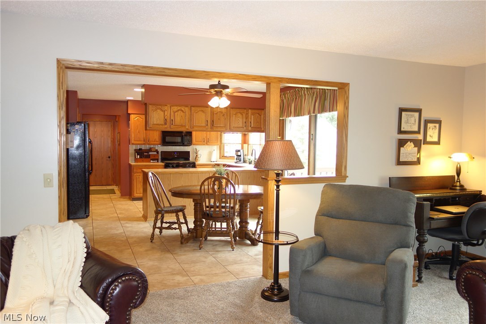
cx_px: 243
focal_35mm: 28
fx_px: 378
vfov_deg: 46.4
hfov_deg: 65.5
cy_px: 162
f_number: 1.8
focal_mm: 10.4
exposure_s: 1/30
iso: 200
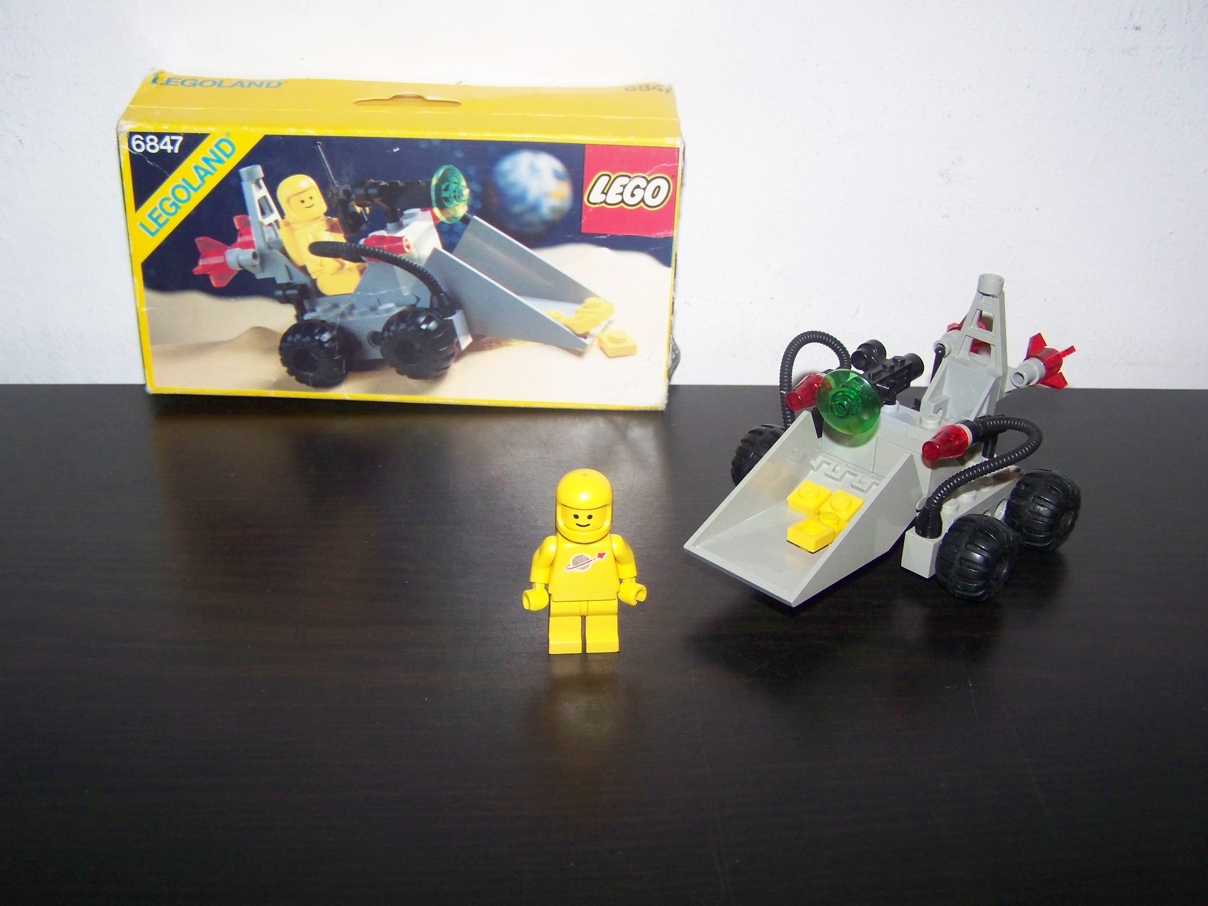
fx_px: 1326
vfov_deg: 37.7
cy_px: 453
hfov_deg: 49.0
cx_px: 604
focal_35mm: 38
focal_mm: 6.3
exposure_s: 1/30
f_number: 2.8
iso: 200
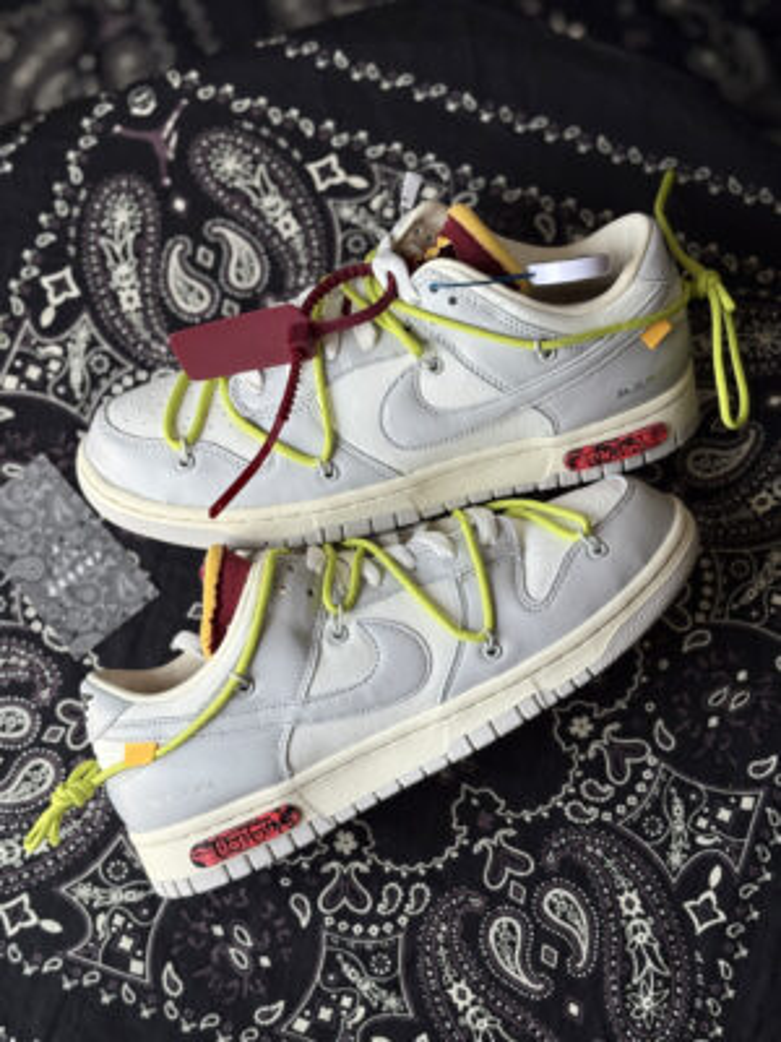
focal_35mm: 52
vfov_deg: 36.8
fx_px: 1564
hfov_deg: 28.0
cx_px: 390
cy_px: 521
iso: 32
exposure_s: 1/576
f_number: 1.6
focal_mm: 5.96
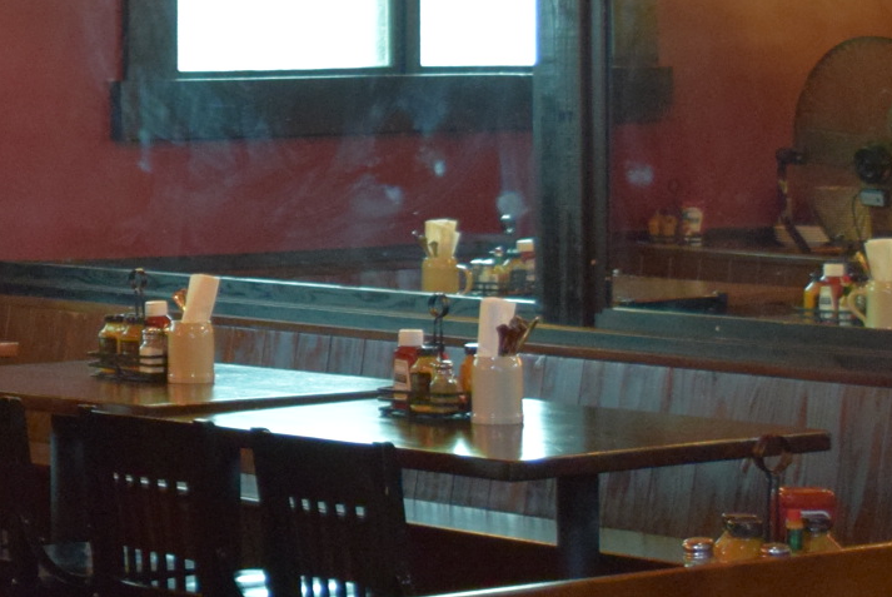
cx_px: -235
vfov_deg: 9.1
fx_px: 3745
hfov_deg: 13.2
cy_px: 186
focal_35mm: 151
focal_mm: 24
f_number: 4
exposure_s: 1/25
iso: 1600
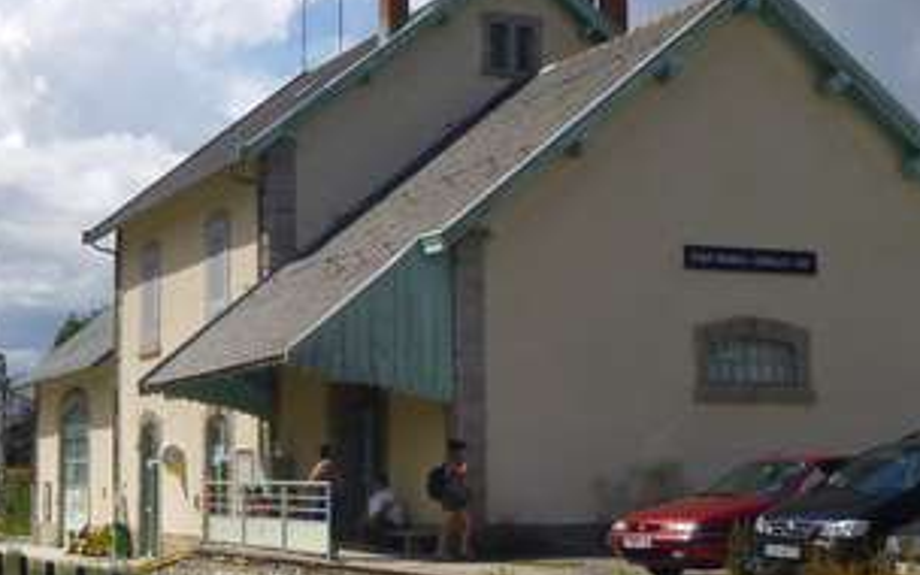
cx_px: 176
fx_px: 1680
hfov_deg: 29.9
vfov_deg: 19.4
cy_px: 318
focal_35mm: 67
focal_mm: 4.5
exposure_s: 1/250
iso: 100
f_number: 9
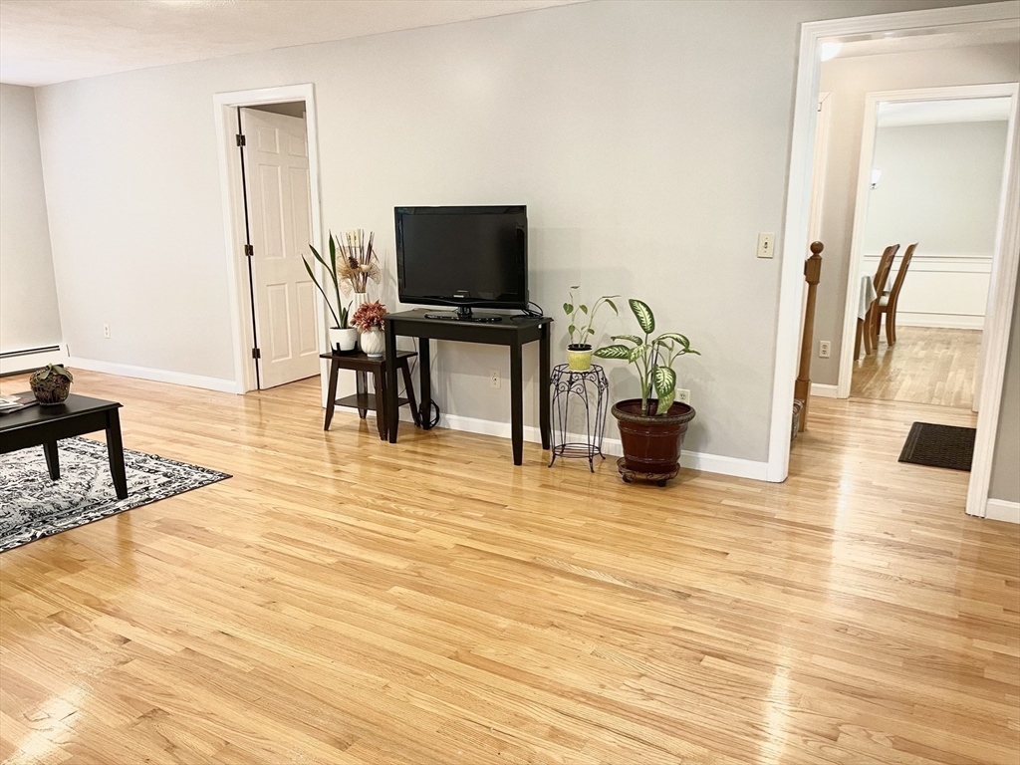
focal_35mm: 25
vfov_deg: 54.9
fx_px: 737
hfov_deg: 69.4
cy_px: 382
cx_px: 510
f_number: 1.6
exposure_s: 1/60
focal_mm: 5.1
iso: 160
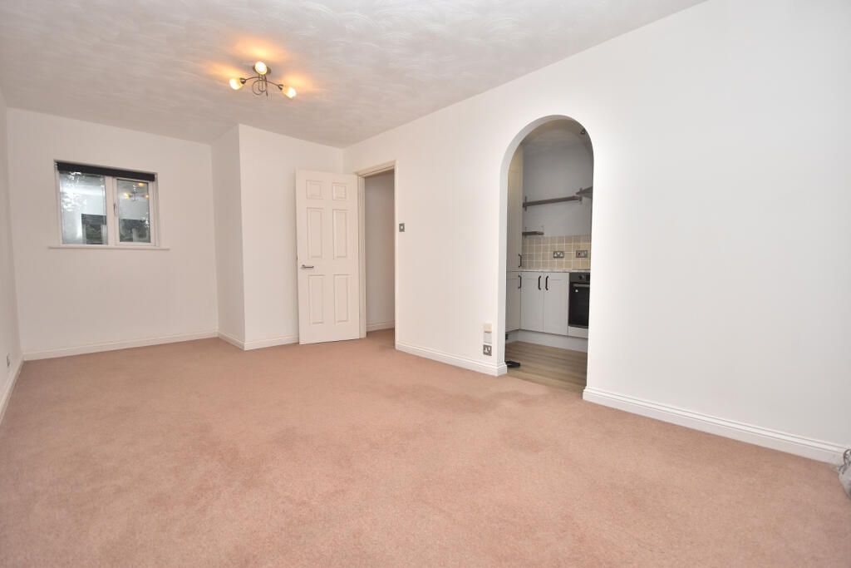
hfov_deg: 100.4
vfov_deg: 77.3
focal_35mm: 15
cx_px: 426
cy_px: 284
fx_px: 355
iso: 400
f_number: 4.5
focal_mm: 10
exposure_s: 1/200
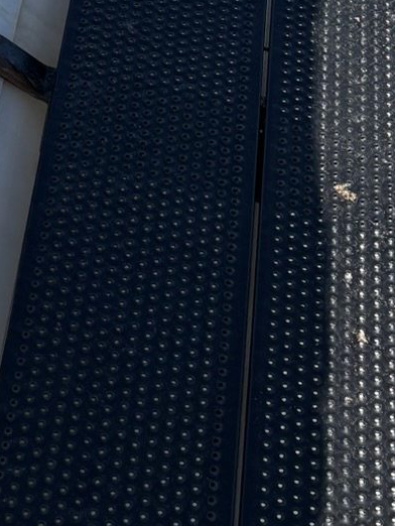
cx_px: -68
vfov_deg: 18.1
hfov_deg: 14.1
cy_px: -135
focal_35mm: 102
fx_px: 1551
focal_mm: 5.96
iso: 50
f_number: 1.6
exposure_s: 1/4065
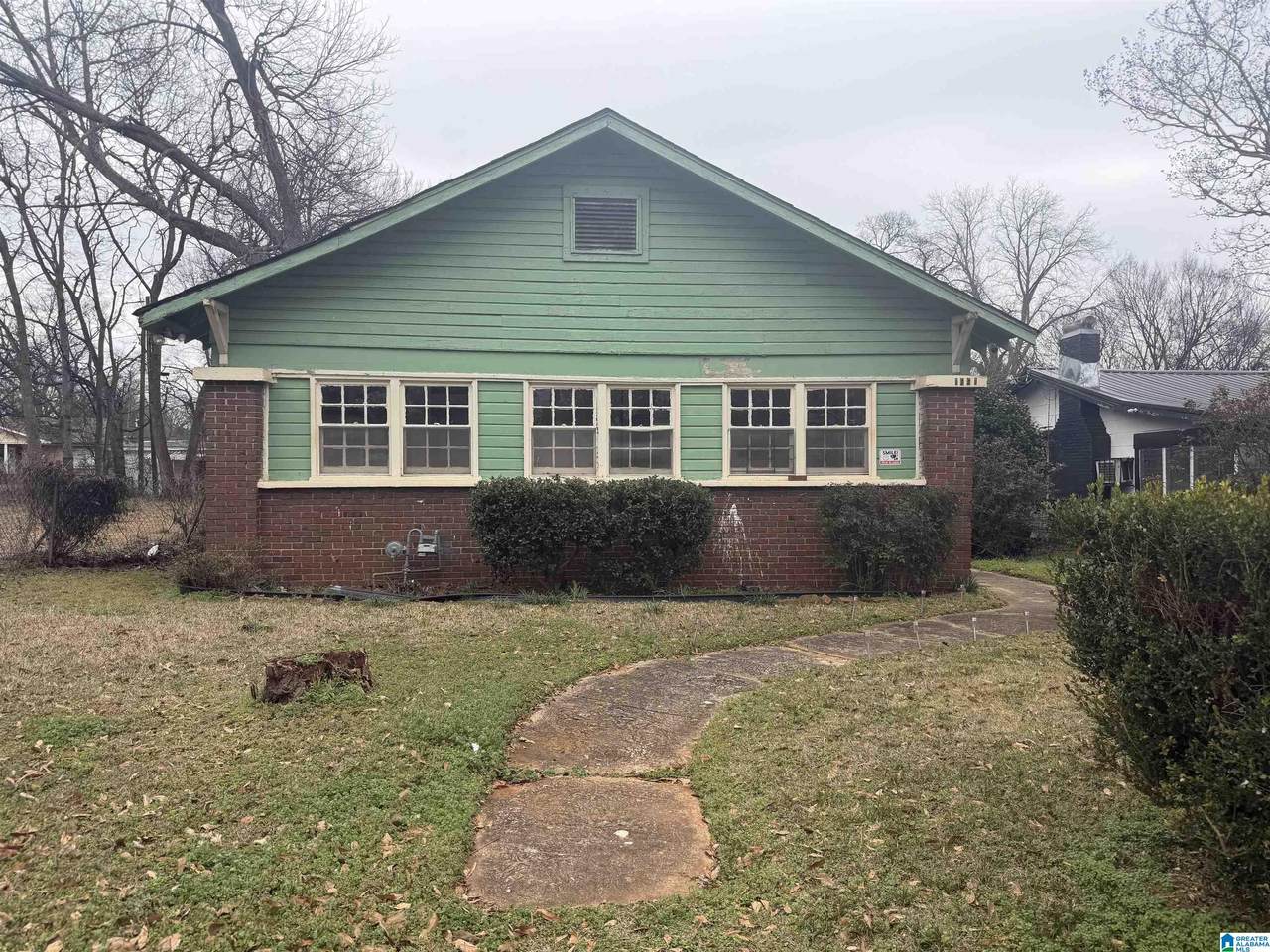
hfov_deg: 71.6
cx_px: 635
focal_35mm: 24
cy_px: 476
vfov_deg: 56.8
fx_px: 881
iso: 80
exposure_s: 1/571
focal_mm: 6.76
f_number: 1.78
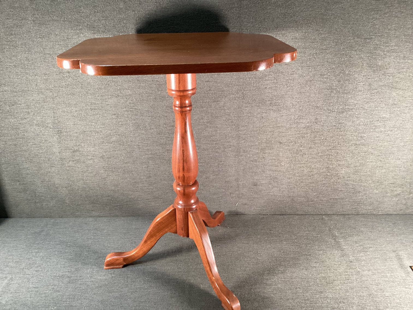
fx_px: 370
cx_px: 206
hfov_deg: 58.3
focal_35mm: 31
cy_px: 155
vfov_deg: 45.4
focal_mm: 3.3
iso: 250
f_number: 2.4
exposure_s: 1/60
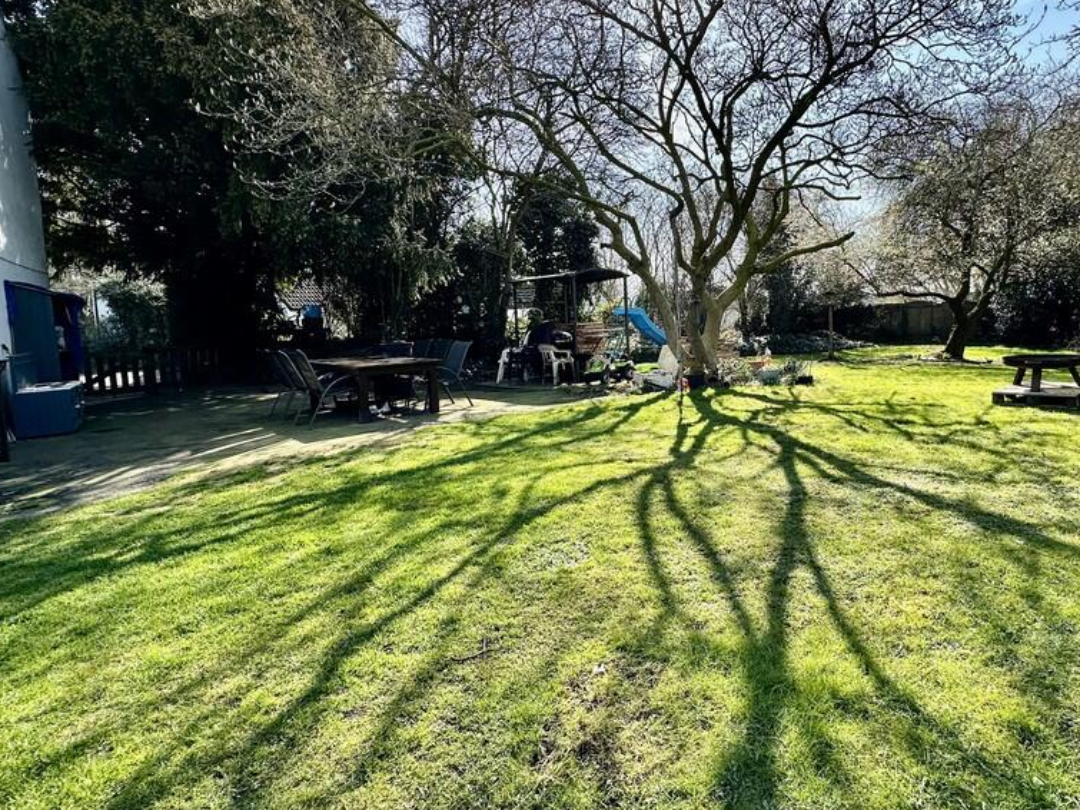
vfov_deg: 68.5
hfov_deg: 83.2
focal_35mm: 19
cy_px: 361
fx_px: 593
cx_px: 668
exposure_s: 1/590
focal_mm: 2.22
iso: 40
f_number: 2.2
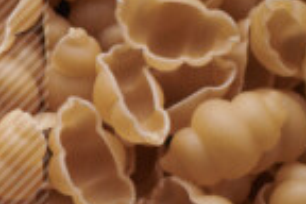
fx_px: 2363
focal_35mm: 278
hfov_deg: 6.9
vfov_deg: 4.9
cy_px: 355
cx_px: -482
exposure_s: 1/100
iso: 160
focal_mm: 50
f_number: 8
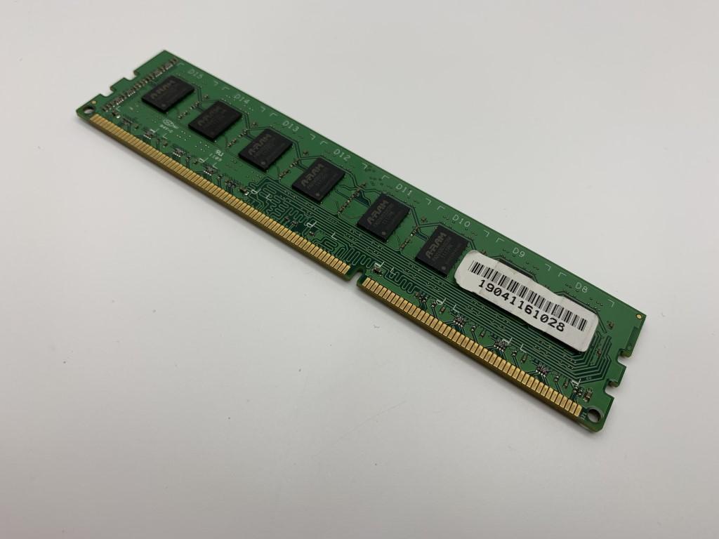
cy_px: 270
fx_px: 540
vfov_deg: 53.1
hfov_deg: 67.3
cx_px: 360
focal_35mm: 26
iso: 25
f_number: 1.8
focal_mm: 4.25
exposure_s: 1/239
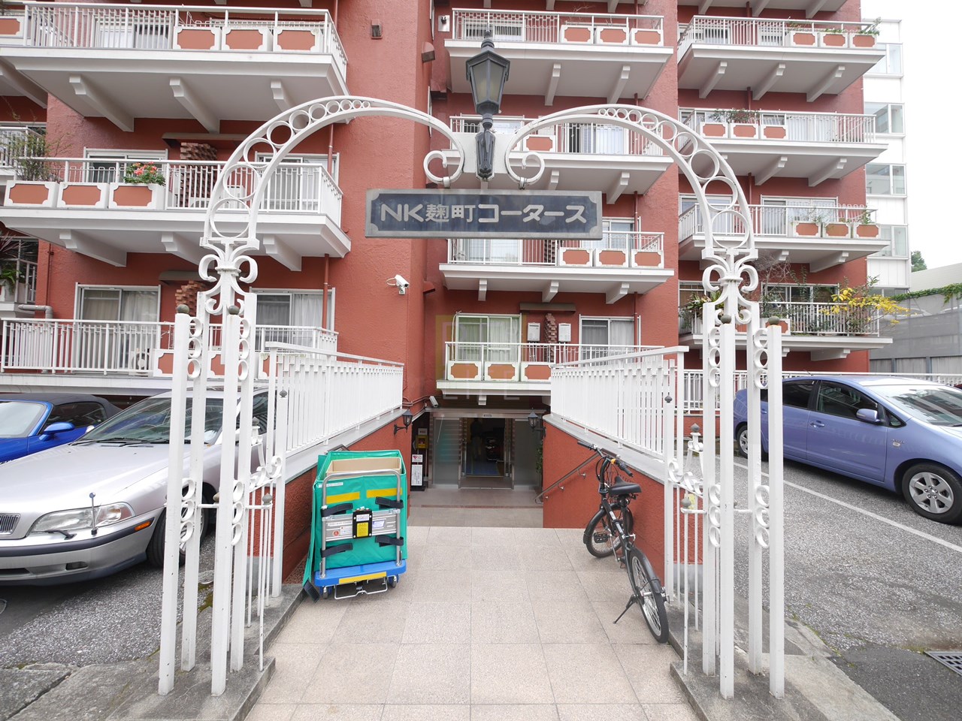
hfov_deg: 102.1
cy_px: 360
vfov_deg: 85.7
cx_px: 481
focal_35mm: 14
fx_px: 389
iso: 160
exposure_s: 1/100
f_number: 4.5
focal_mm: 7
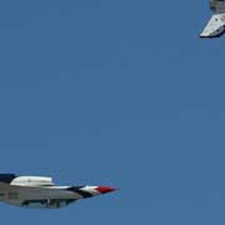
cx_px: 310
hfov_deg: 2.1
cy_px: 81
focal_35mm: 820
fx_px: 6029
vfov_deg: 2.1
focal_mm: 145
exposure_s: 1/800
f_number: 7.1
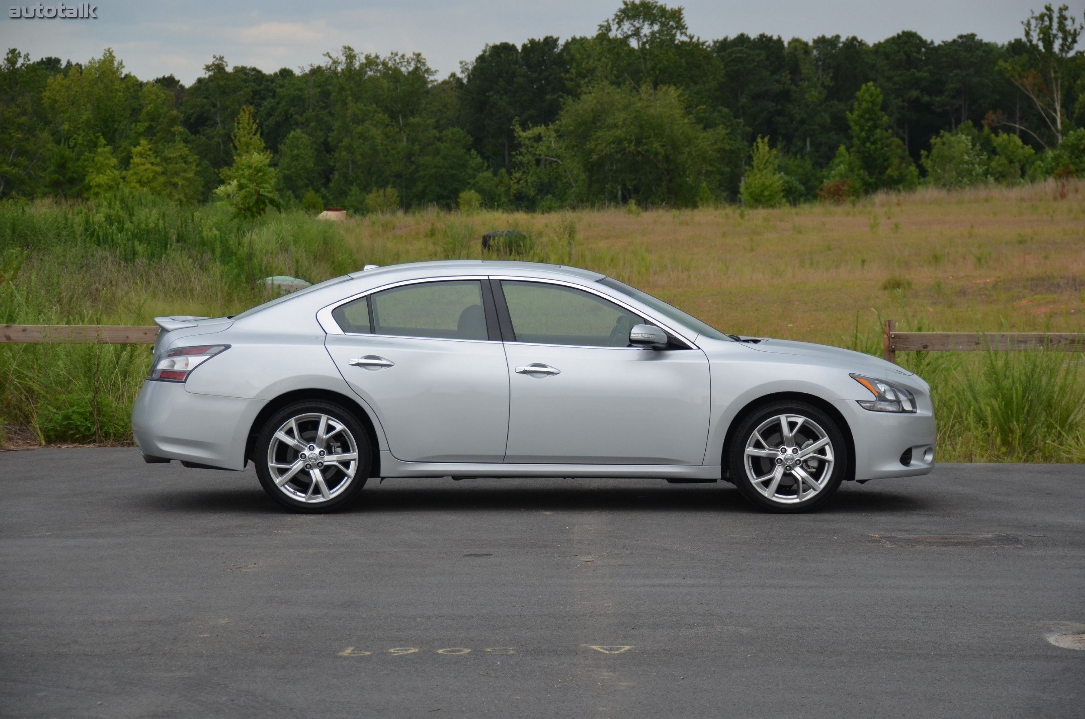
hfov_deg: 18.2
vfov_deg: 12.1
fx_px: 3384
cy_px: 360
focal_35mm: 112
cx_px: 542
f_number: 5
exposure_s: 1/1000
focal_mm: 75
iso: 500
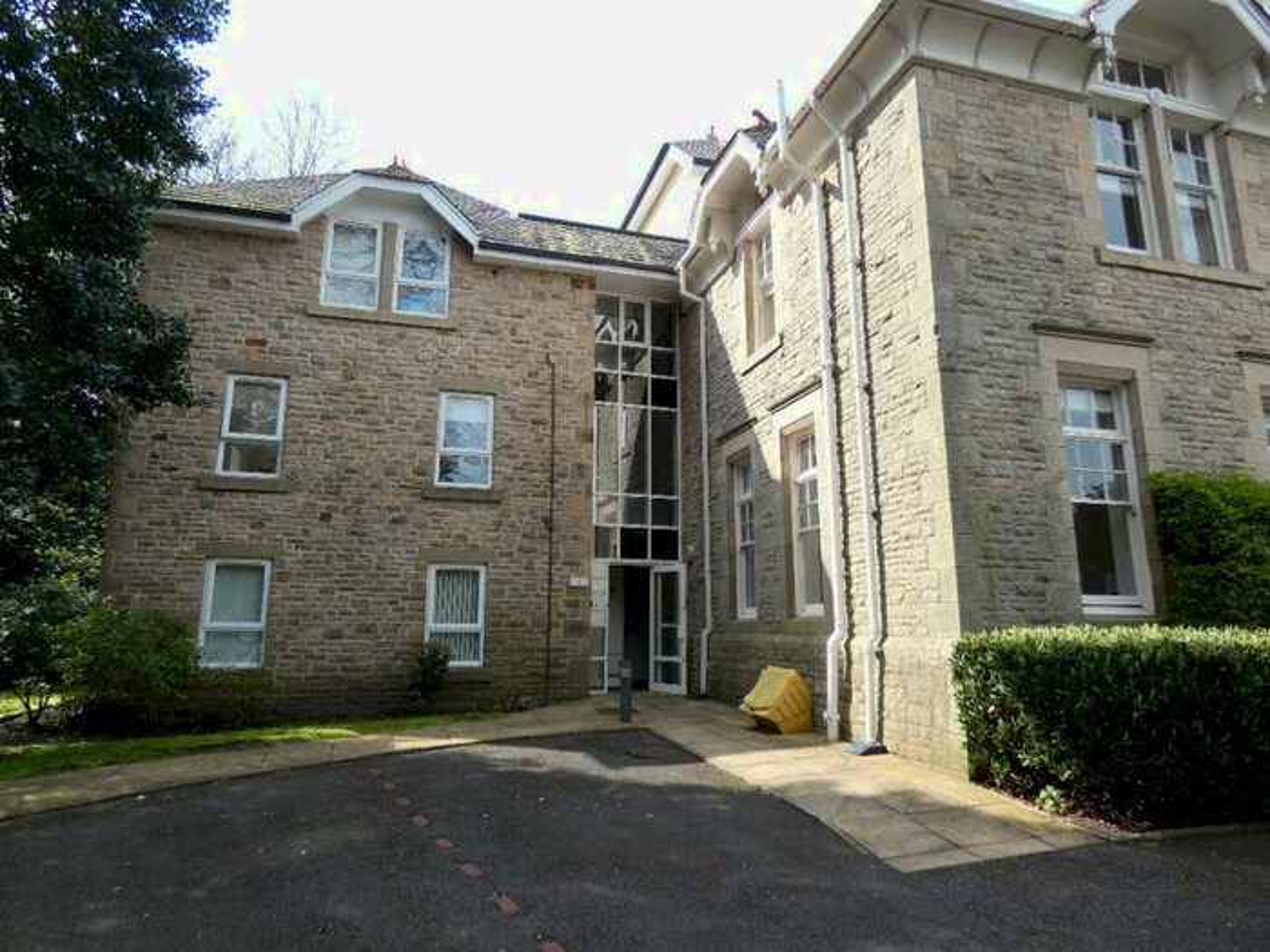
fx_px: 734
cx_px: 635
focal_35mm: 20
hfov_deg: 81.7
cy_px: 476
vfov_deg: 66.0
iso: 80
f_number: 2.8
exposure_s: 1/500
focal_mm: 3.6
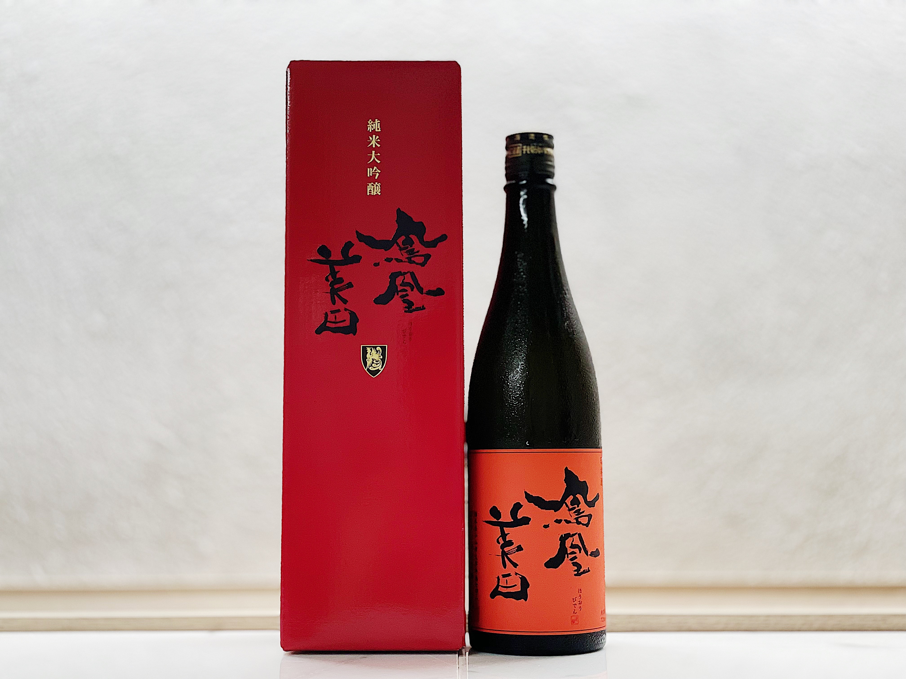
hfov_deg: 36.8
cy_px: 340
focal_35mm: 52
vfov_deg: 28.0
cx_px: 453
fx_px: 1361
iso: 80
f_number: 2
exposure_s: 1/100
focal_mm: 6
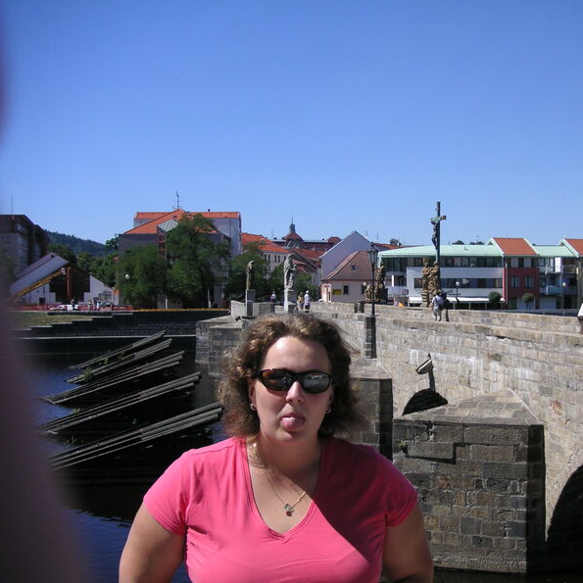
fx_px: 838
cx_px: 383
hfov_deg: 38.0
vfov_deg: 38.3
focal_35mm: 44
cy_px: 293
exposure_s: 1/180
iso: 50
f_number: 6.7
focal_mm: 6.1
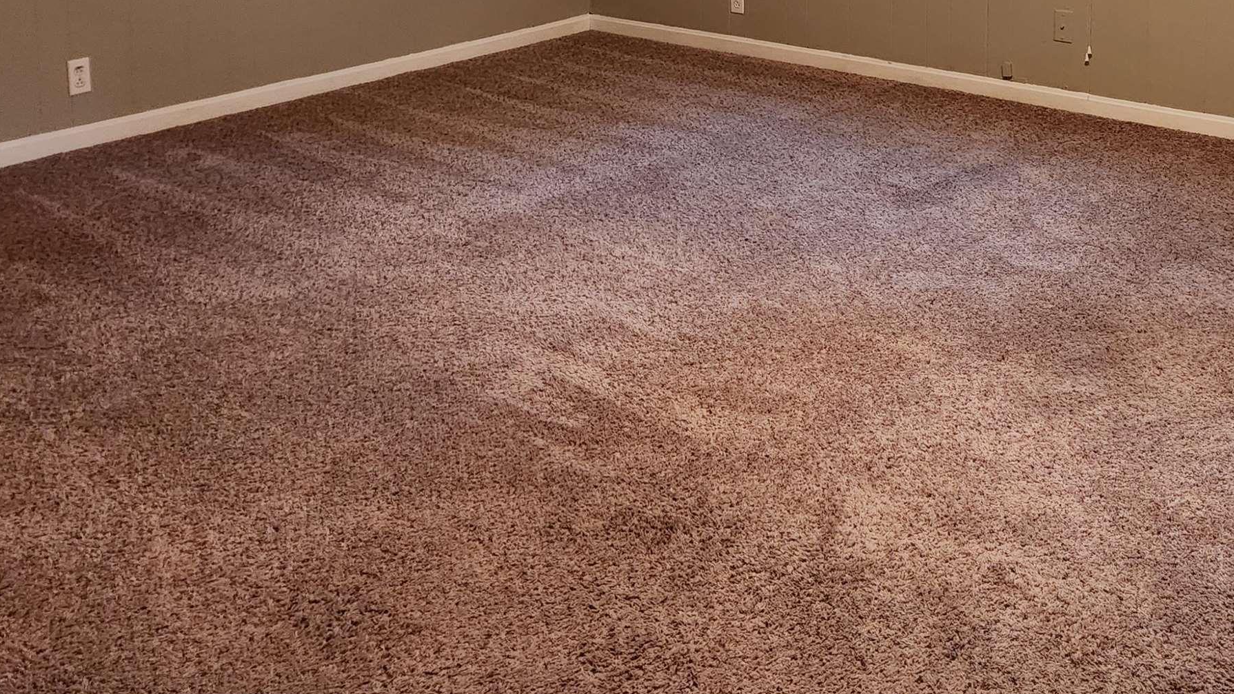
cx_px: 743
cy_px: -79
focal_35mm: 43
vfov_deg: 25.6
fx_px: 1407
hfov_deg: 47.1
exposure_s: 1/120
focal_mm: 5.4
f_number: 1.8
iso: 1000
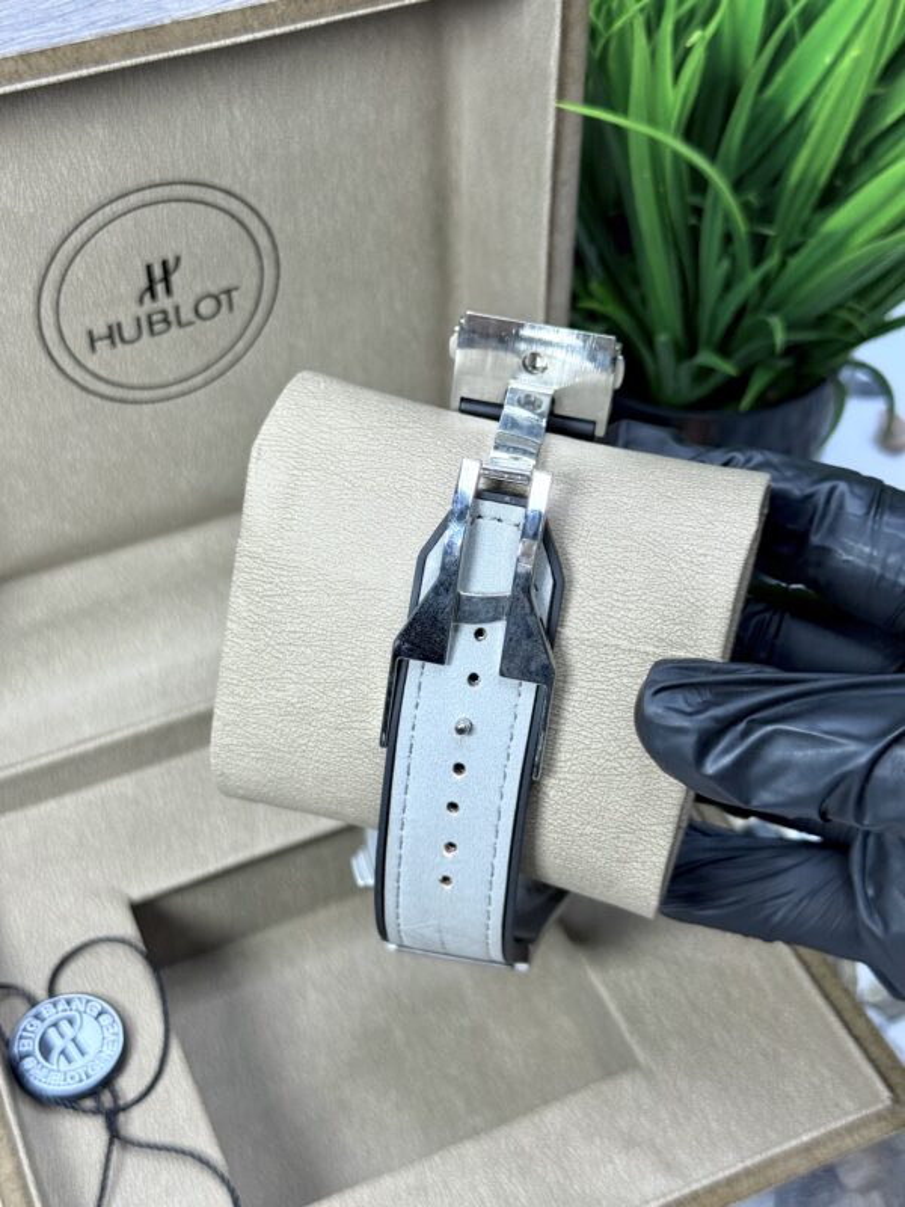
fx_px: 1673
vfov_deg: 39.7
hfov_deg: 30.3
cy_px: 604
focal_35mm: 48
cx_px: 452
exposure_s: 1/96
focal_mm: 6.76
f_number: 1.78
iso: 100
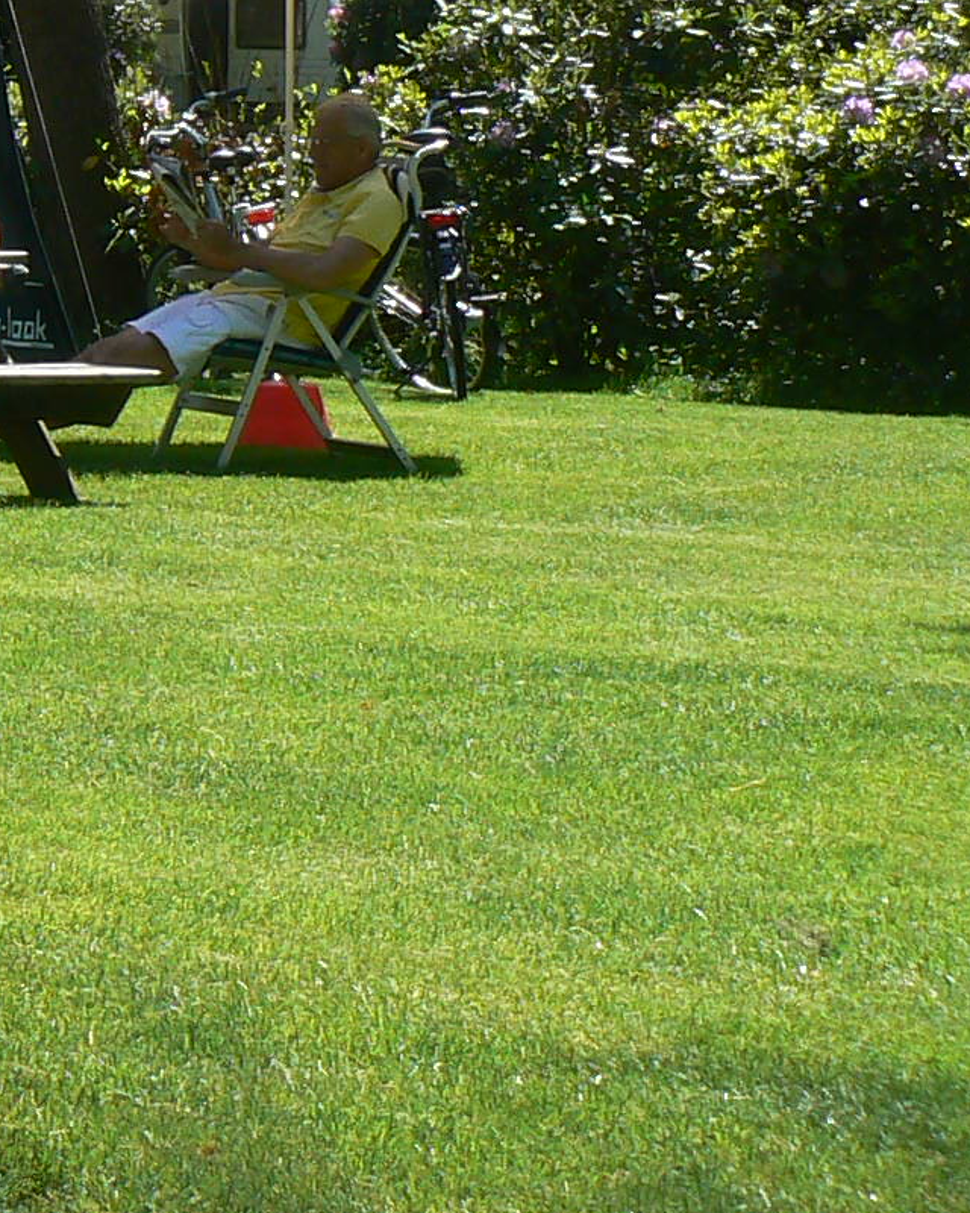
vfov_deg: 12.1
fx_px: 5670
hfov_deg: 9.3
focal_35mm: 158
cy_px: -26
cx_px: -817
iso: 80
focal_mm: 7.7
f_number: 5.6
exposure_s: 1/250
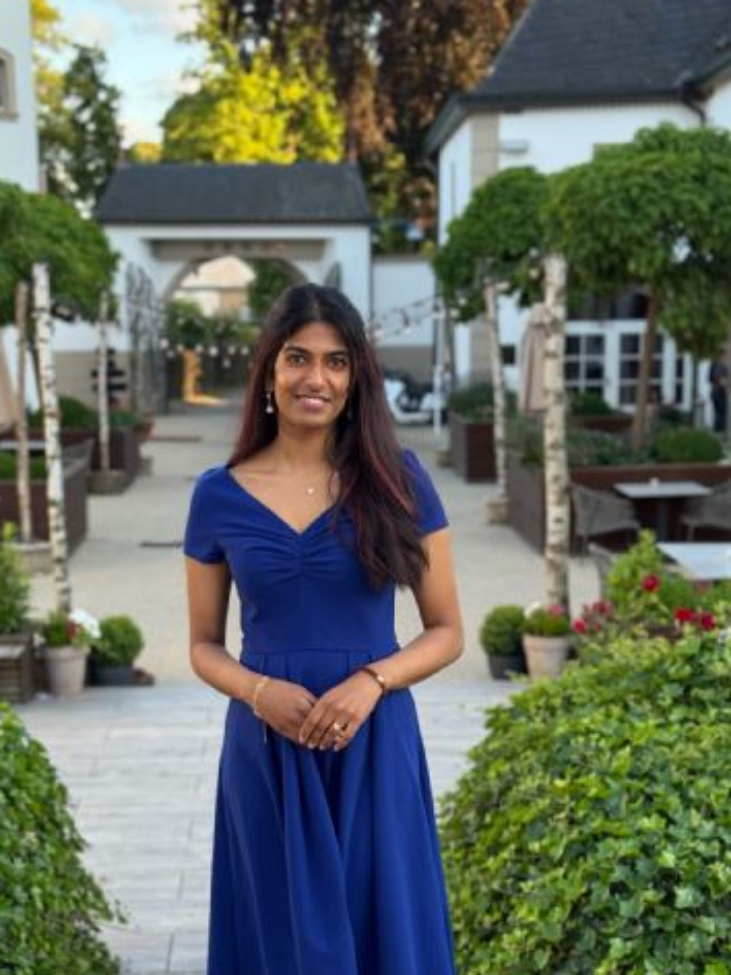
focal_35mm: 61
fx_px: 1718
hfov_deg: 24.0
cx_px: 339
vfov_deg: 31.6
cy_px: 597
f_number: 1.78
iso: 64
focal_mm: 6.76
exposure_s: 1/209
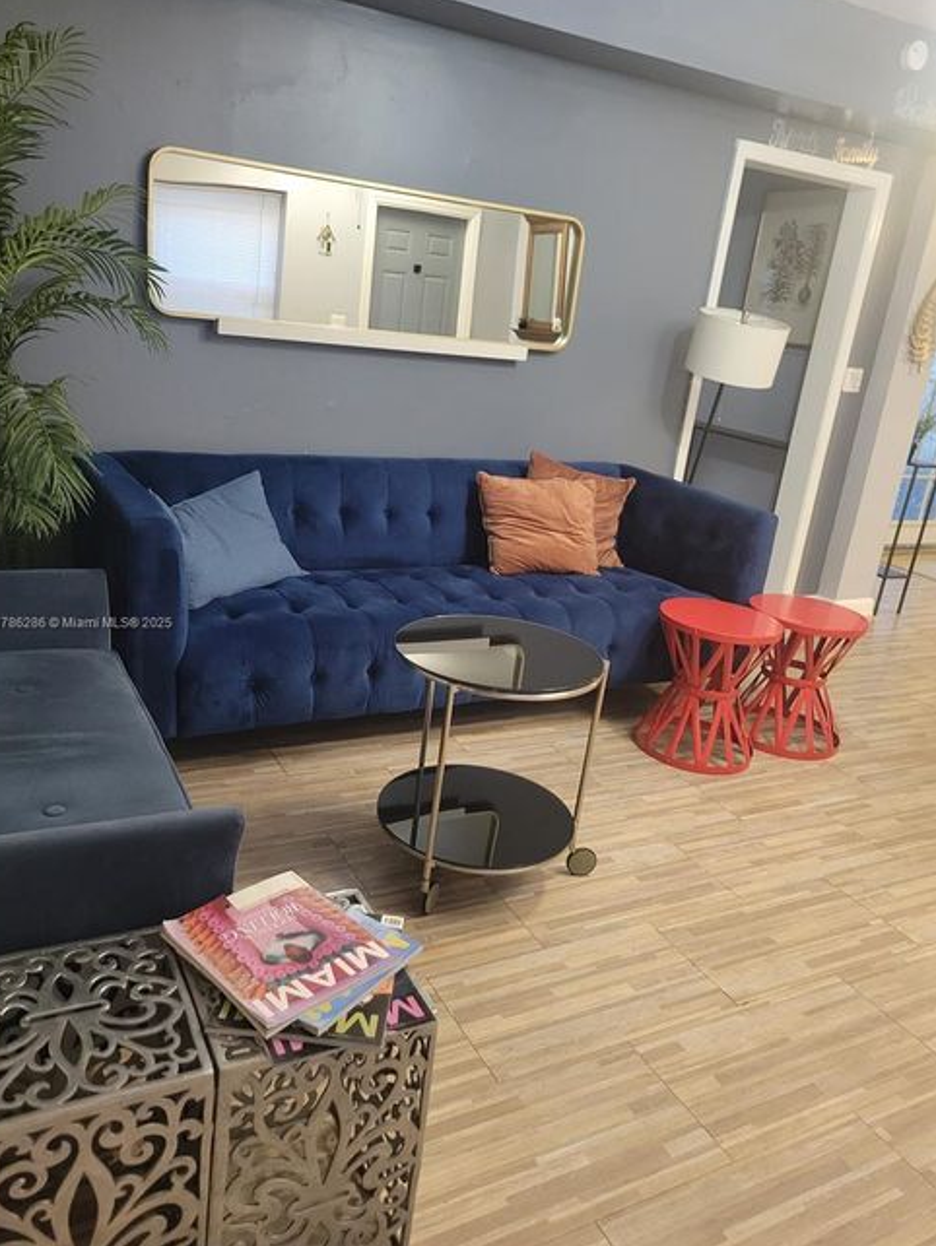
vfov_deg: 65.3
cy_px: 624
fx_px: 973
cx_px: 460
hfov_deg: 51.4
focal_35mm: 27
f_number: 1.8
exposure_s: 1/40
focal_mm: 5.4
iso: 640
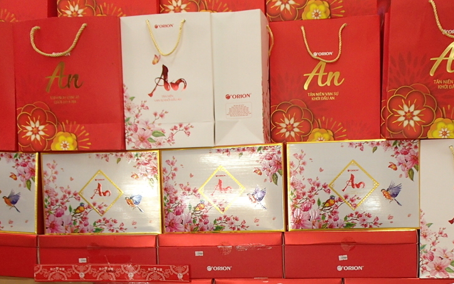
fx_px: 520
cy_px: 238
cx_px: 268
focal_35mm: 42
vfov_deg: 29.6
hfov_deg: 47.0
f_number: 3.9
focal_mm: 5
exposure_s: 1/10
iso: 200
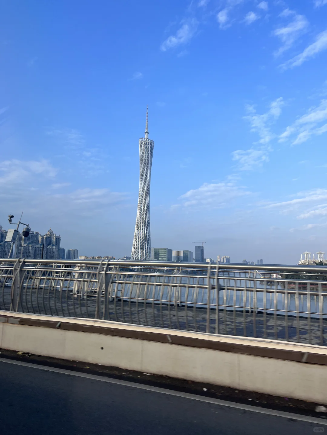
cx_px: 164
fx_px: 327
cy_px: 218
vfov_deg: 67.3
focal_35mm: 26
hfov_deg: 53.1
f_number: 1.6
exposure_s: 1/506
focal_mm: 5.1
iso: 50
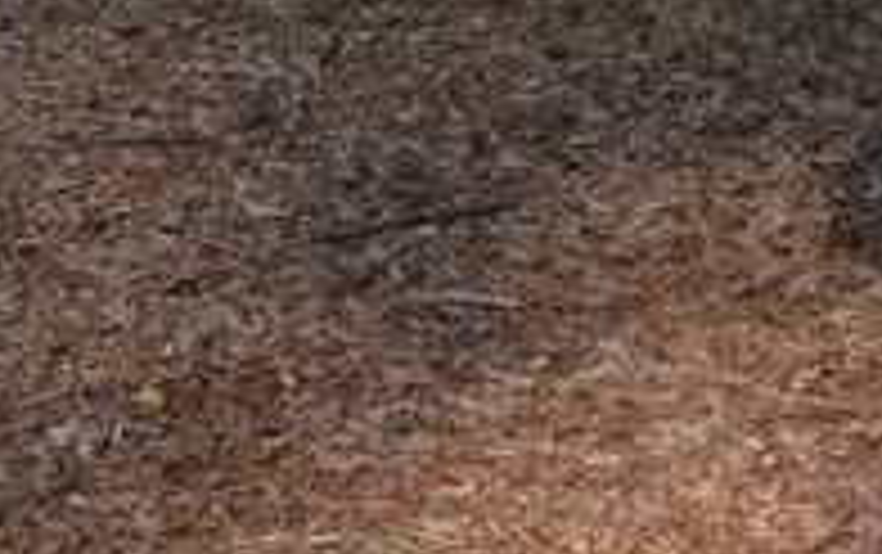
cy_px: -446
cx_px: 382
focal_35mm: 114
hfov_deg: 18.3
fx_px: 2743
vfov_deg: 10.8
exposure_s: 1/175
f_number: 2.4
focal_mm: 4.12
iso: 50
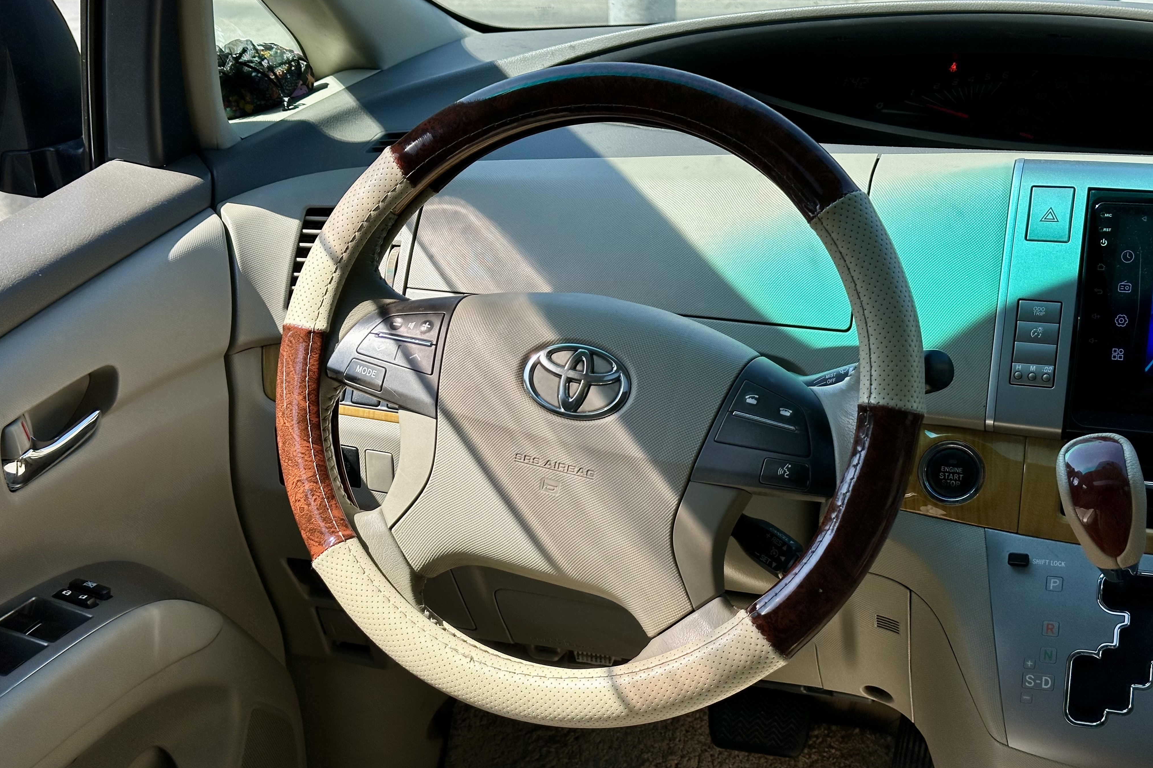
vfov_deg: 27.0
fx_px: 1601
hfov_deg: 39.6
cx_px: 576
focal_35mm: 50
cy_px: 420
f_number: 1.78
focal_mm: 6.86
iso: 64
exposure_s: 1/2890
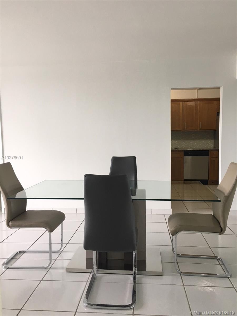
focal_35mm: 29
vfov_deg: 61.7
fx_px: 265
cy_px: 158
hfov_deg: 48.2
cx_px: 118
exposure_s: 1/30
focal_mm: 4.15
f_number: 2.2
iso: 32
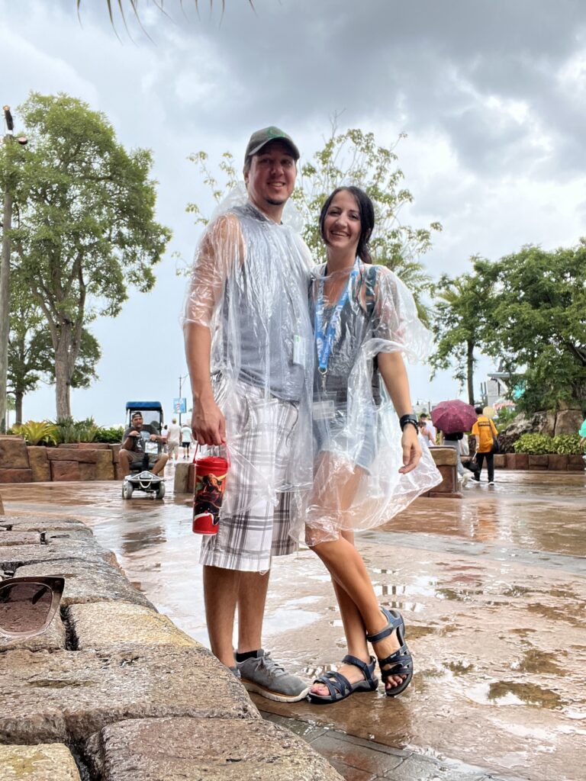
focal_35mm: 30
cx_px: 293
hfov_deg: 46.8
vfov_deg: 60.0
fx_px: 677
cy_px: 390
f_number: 2.2
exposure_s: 1/207
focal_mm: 2.71
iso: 32
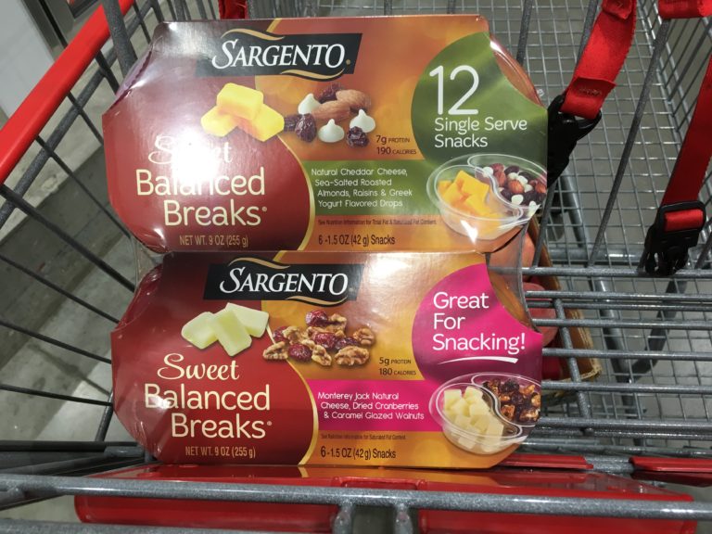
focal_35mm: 29
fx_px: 596
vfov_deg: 48.2
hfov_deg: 61.7
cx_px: 356
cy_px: 267
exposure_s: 1/30
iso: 64
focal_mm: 4.15
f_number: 2.2
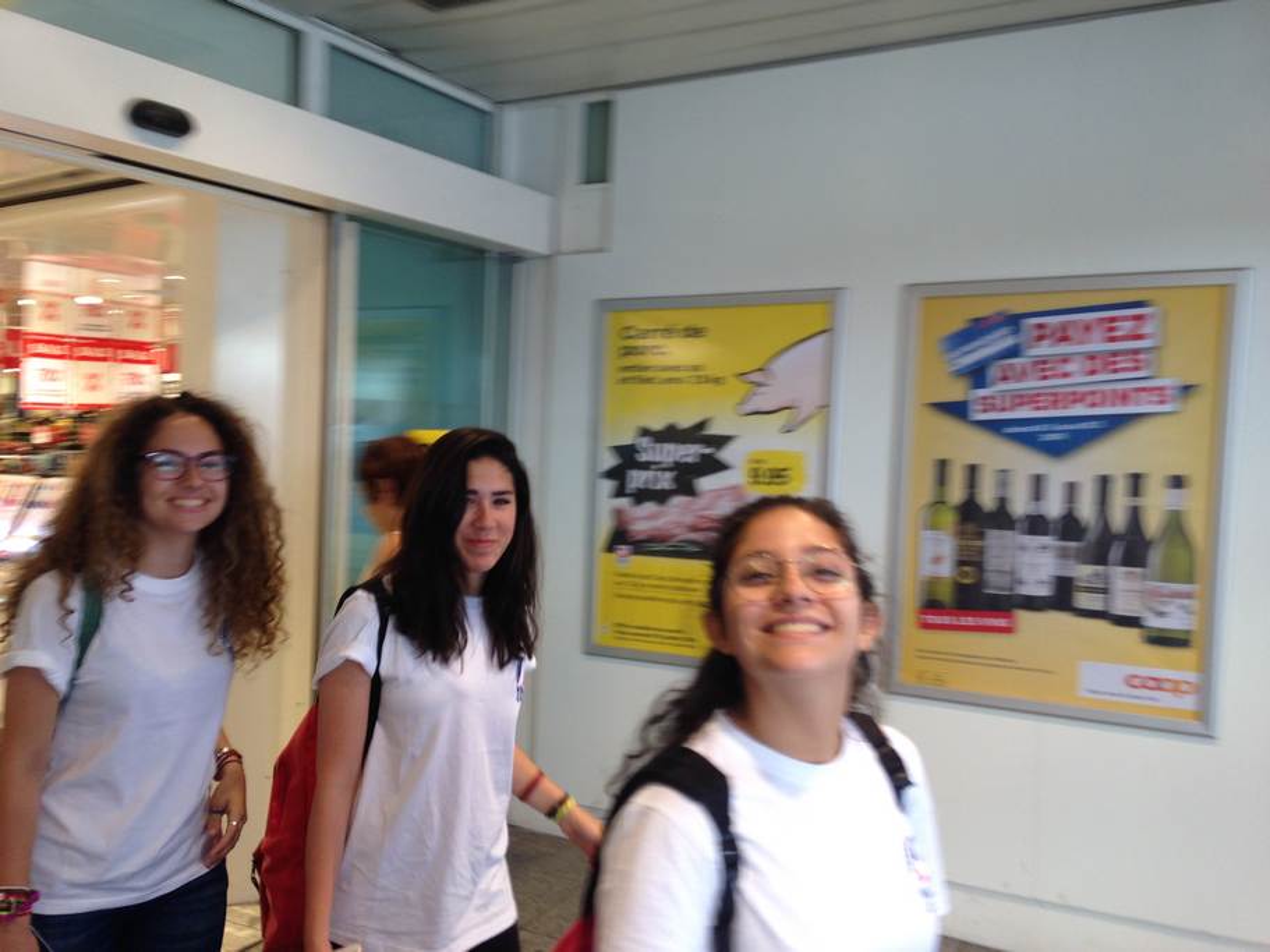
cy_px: 476
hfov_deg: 55.4
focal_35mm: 33
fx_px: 1211
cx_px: 635
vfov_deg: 42.9
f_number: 2.4
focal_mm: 4.12
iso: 50
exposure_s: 1/40
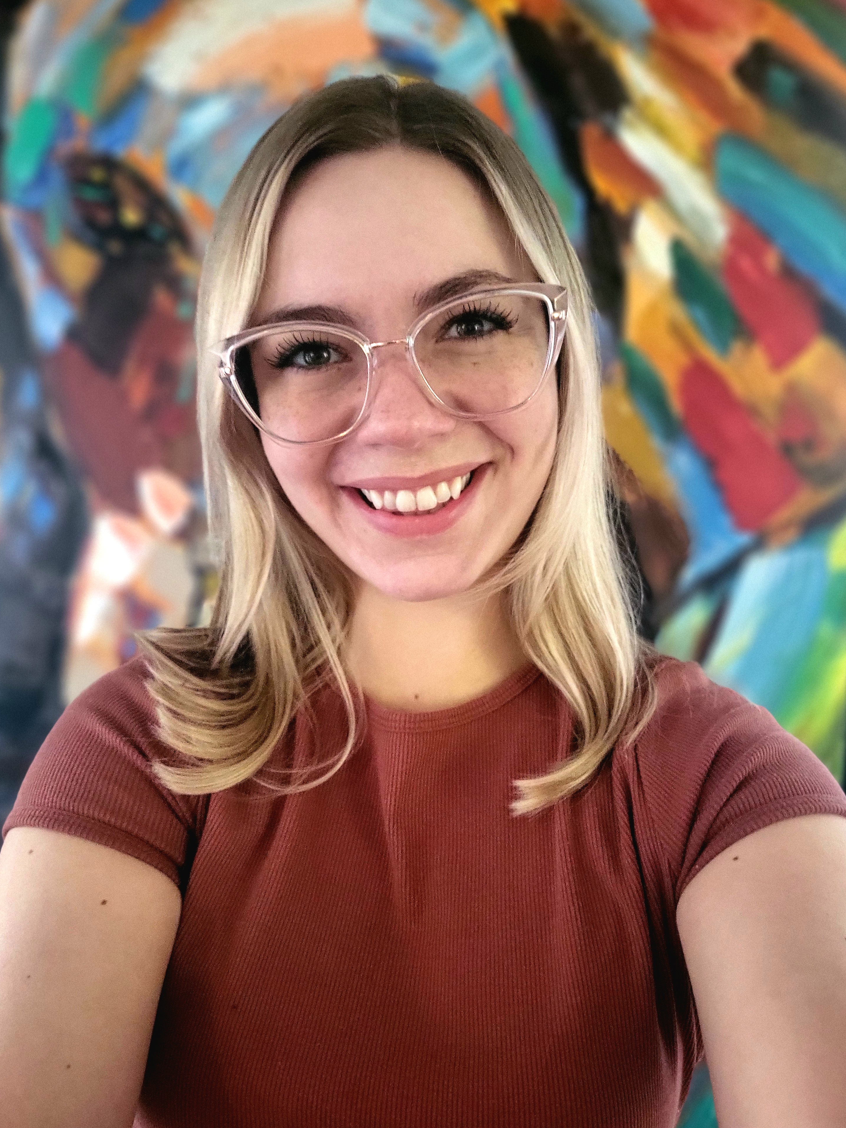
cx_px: 431
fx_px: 880
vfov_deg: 65.3
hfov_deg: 51.4
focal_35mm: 27
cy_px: 579
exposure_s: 1/10
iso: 800
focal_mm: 5.4
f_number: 1.8
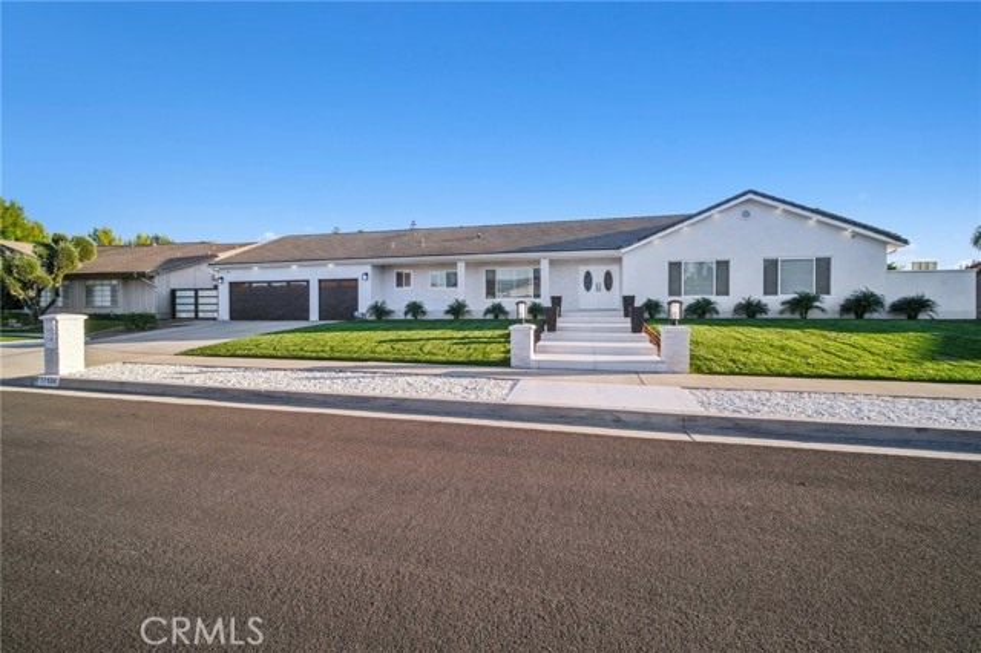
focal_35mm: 14
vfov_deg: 81.1
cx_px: 490
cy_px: 326
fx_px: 381
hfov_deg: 104.3
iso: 160
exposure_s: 1/35
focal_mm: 9
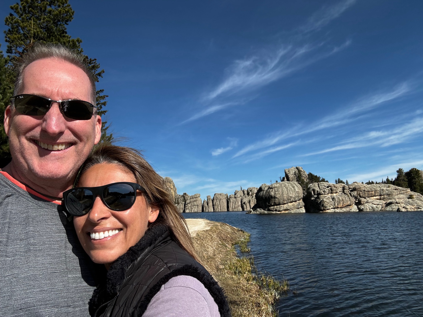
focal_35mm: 23
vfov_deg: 58.9
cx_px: 212
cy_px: 158
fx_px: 281
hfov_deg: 73.9
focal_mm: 2.69
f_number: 1.9
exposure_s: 1/1418
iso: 25
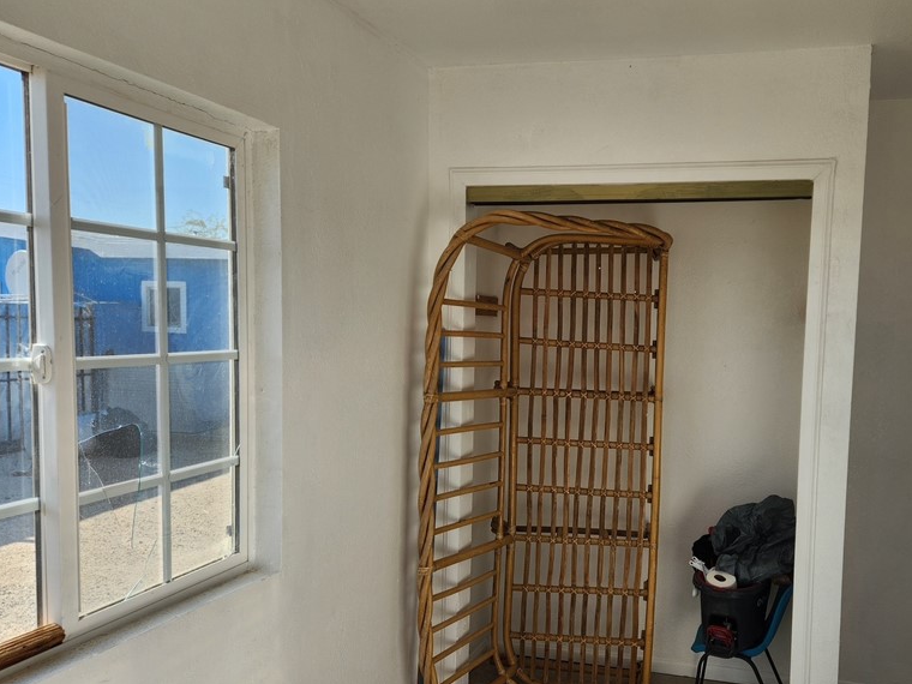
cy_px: 401
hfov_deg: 57.4
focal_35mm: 31
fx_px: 817
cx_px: 589
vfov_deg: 45.3
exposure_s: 1/477
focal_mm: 5.4
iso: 20
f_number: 1.8
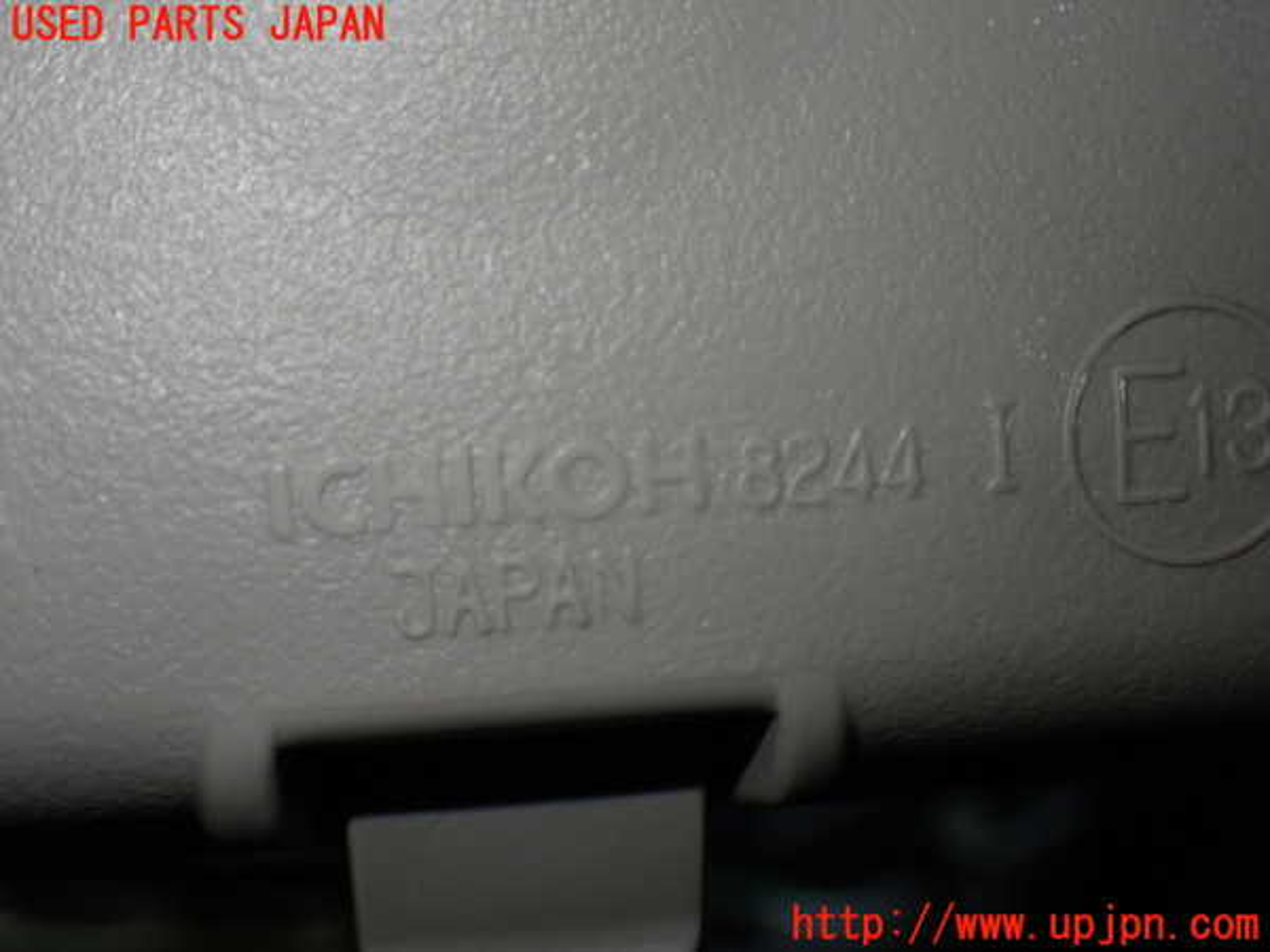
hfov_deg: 40.4
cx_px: 635
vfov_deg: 30.9
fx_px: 1724
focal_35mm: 47
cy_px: 476
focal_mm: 8.4
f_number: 3.1
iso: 320
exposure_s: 1/200
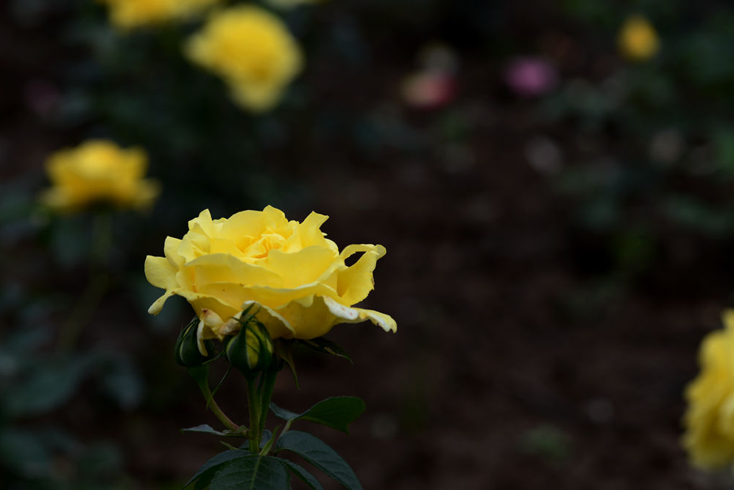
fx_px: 3222
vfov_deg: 8.7
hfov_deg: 13.0
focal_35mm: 158
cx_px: 191
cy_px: 316
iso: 160
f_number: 5.6
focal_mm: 105
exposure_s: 1/500
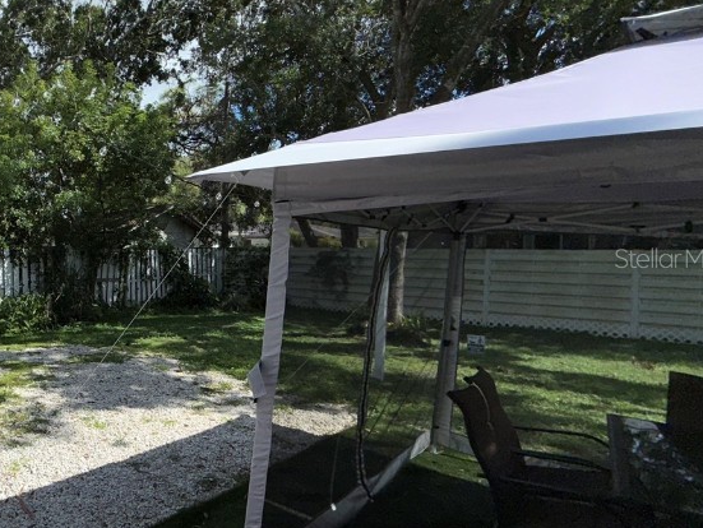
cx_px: 82
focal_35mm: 26
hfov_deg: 58.4
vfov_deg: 53.1
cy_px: 258
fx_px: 528
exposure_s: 1/1497
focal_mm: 2.22
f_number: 2.2
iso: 16
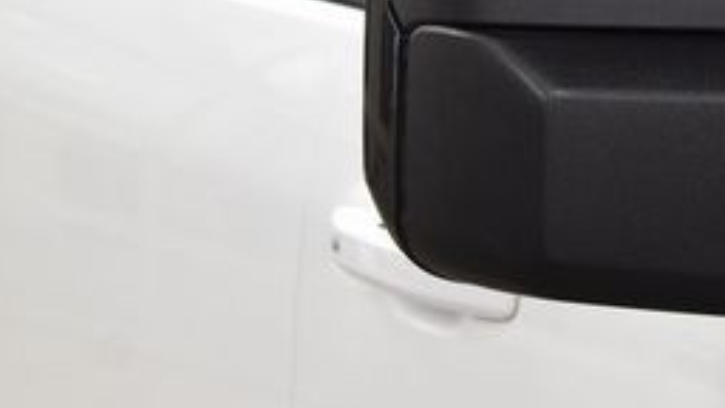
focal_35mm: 137
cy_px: 38
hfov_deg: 15.1
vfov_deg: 8.8
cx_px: 886
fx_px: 2640
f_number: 6.3
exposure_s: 1/15
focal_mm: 35
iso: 560
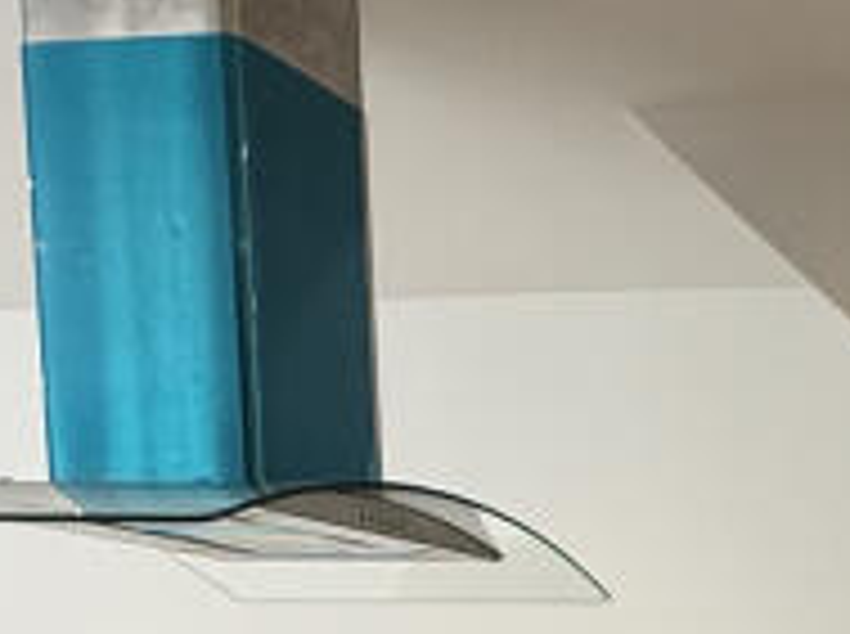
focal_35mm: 76
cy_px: 1039
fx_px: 1863
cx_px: 1165
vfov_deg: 16.9
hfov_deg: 22.4
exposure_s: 1/100
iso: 250
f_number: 2.2
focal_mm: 2.22
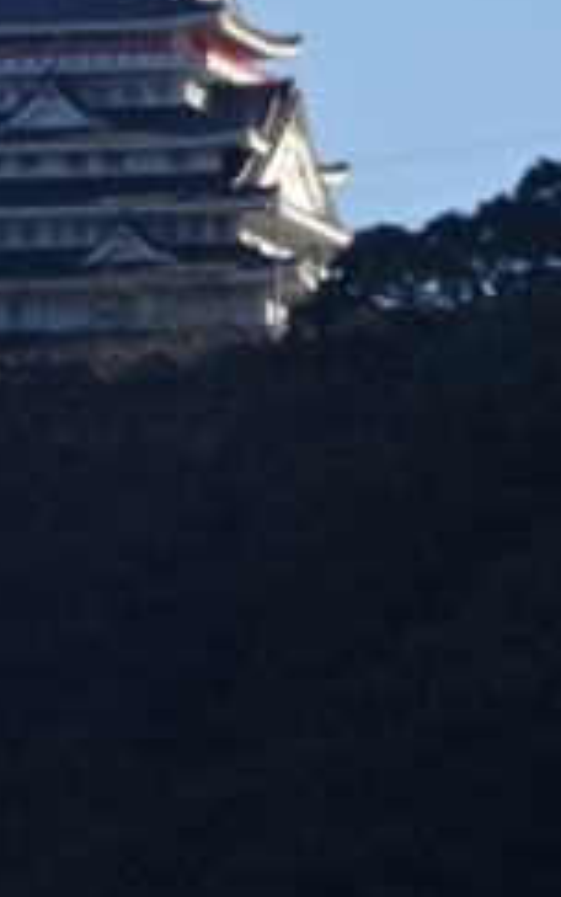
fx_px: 16331
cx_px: -362
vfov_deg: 3.1
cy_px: 54
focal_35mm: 668
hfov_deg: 2.0
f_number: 6.3
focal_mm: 37.35
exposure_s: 1/320
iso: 80
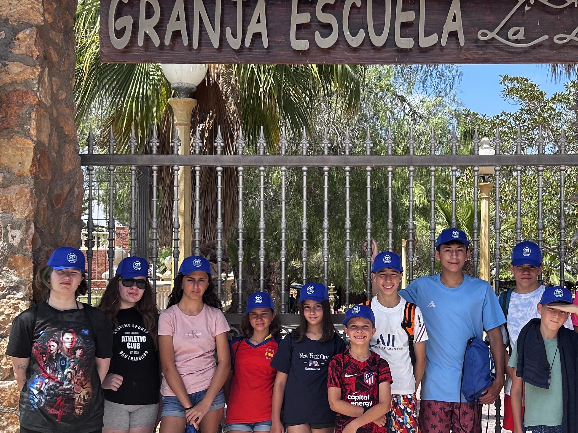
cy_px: 273
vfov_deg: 29.0
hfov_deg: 37.9
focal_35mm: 50
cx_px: 371
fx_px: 835
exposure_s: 1/2008
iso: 50
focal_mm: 5.7
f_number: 1.5
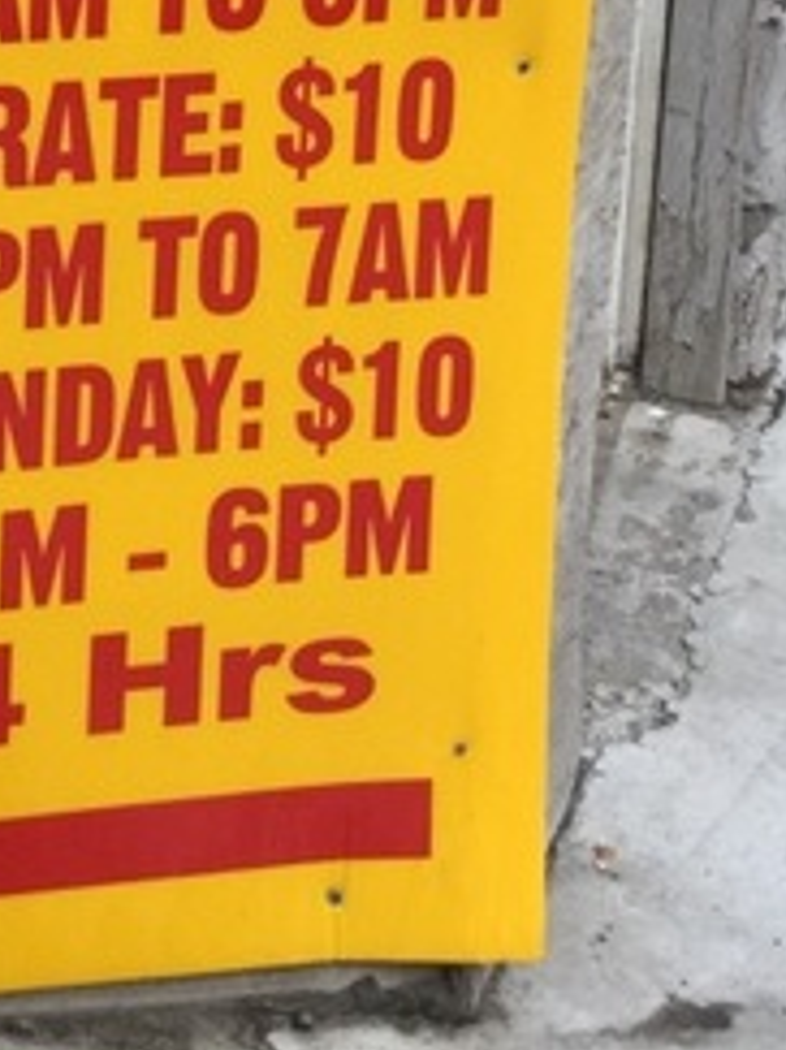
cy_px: -190
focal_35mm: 102
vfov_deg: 18.3
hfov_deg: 14.2
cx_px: -86
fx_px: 3091
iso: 25
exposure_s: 1/181
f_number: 2.4
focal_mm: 3.3
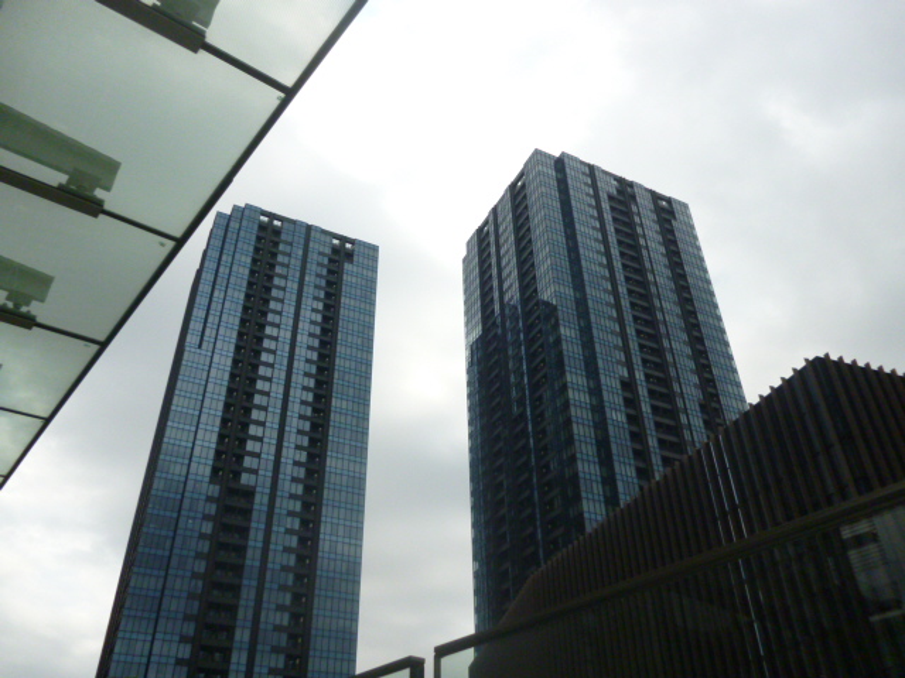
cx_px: 452
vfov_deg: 49.7
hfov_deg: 63.4
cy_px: 339
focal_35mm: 28
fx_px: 732
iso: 400
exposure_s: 1/640
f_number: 9
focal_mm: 5
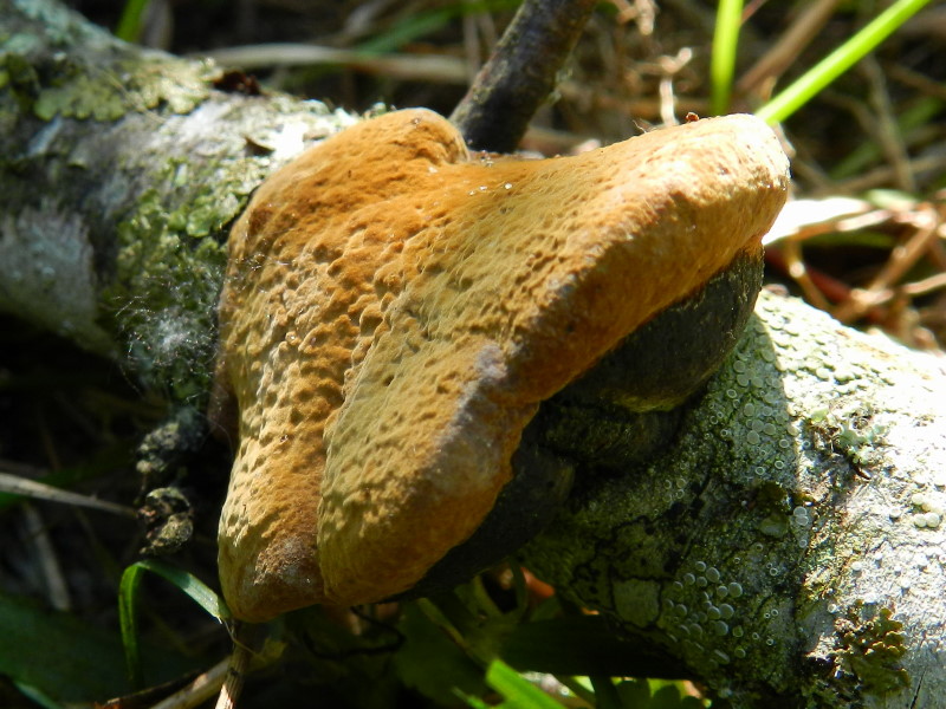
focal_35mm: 32
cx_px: 473
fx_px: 875
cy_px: 354
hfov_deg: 56.8
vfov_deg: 44.2
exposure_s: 1/100
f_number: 3.7
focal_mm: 5.6
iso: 160
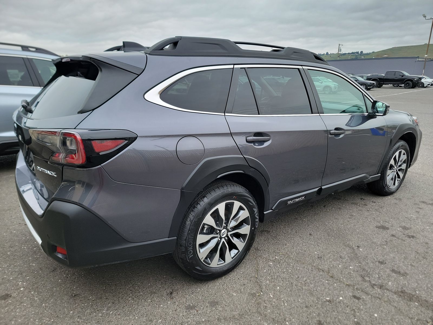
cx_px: 216
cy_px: 162
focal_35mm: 24
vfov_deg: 56.8
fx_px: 300
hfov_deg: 71.6
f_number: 1.8
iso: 50
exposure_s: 1/167
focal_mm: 6.7
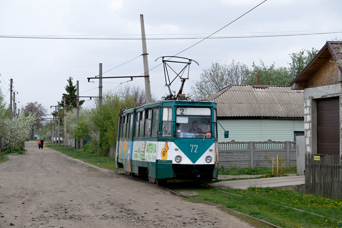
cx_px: 171
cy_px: 114
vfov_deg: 16.5
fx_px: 788
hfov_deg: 24.5
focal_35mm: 83
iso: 320
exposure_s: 1/640
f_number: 7.1
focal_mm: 55.6
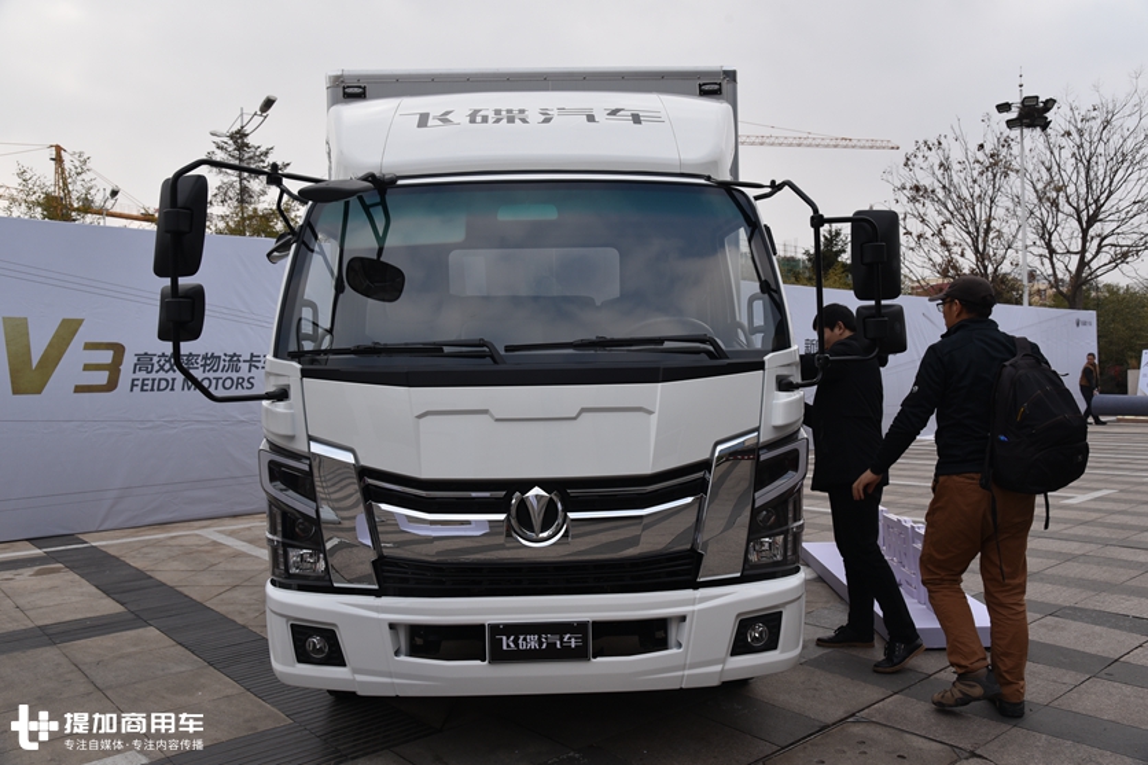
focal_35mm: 28
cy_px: 382
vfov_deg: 46.4
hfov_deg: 65.5
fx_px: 893
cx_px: 574
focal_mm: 28
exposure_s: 1/250
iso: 360
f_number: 8
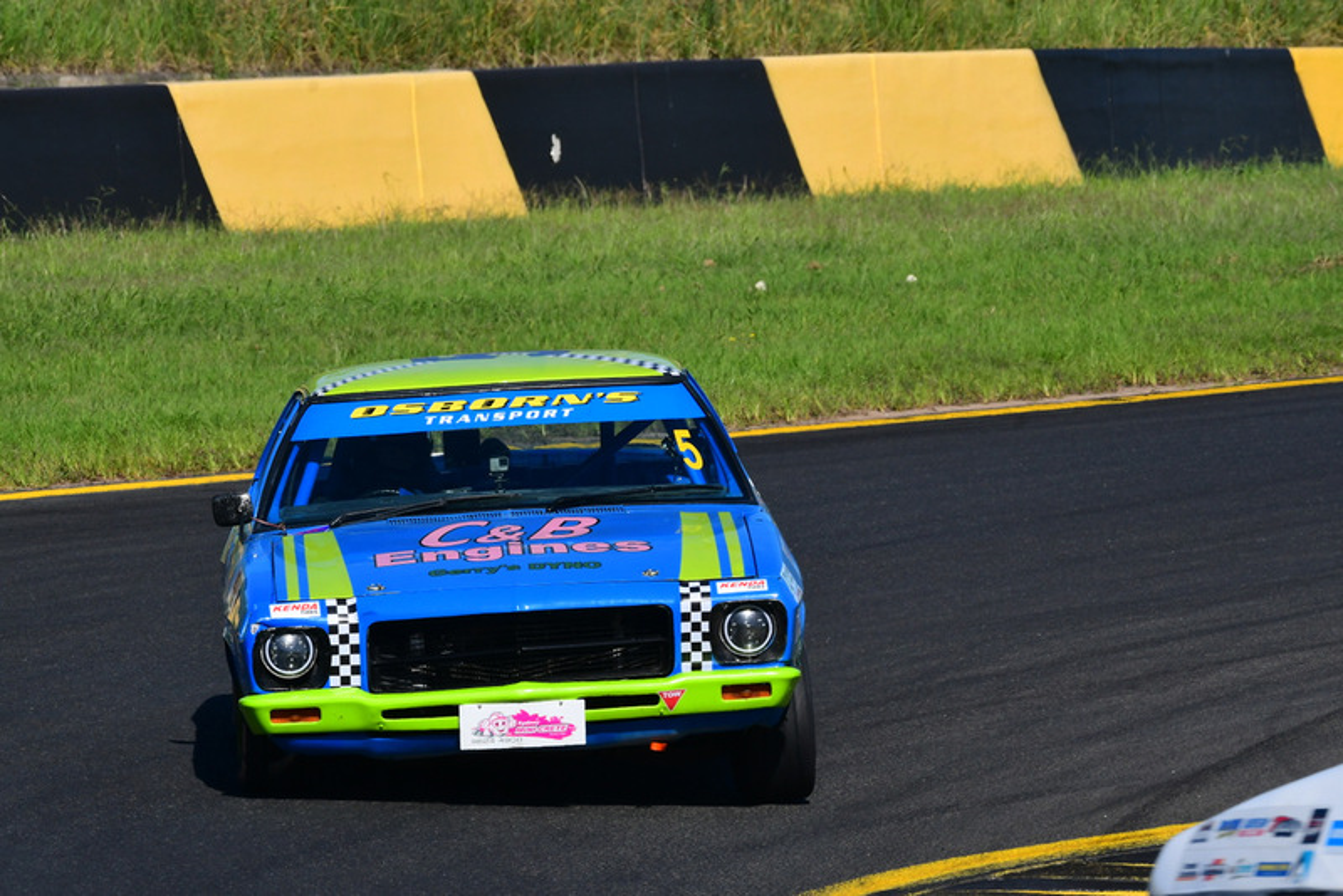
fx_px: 17352
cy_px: 448
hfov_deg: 4.4
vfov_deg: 3.0
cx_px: 672
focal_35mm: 465
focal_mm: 310
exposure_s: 1/640
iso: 400
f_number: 13
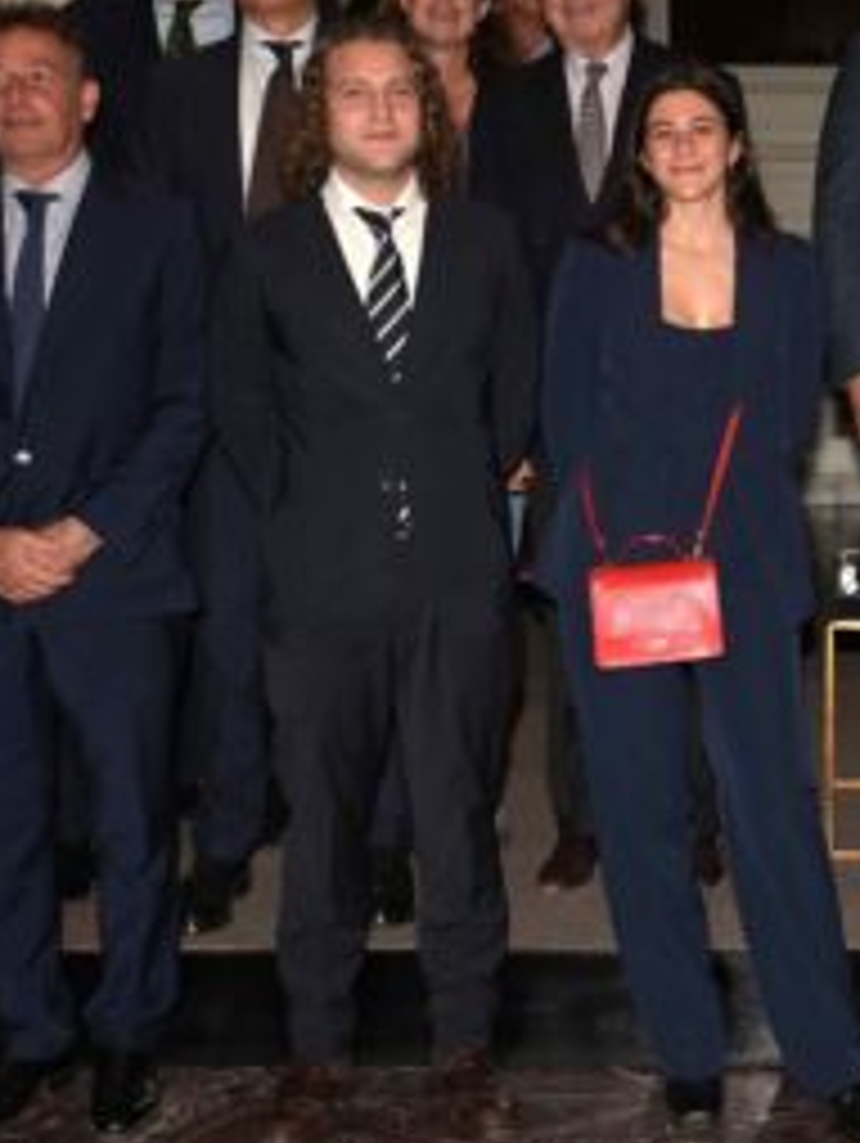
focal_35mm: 68
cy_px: 317
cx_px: 950
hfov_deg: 20.6
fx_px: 2249
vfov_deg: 28.2
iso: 250
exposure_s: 1/320
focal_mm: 24
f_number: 7.1
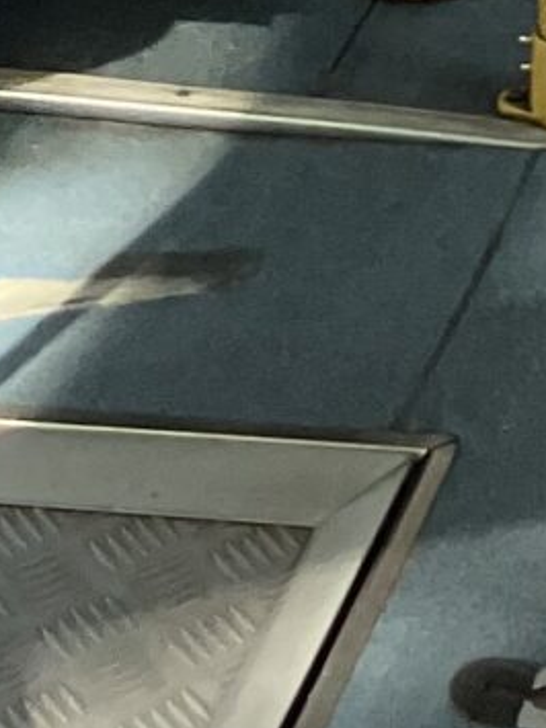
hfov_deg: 6.9
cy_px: -1878
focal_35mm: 202
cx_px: 1324
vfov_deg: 7.7
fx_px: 4251
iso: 80
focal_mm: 3.99
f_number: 1.8
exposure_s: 1/114
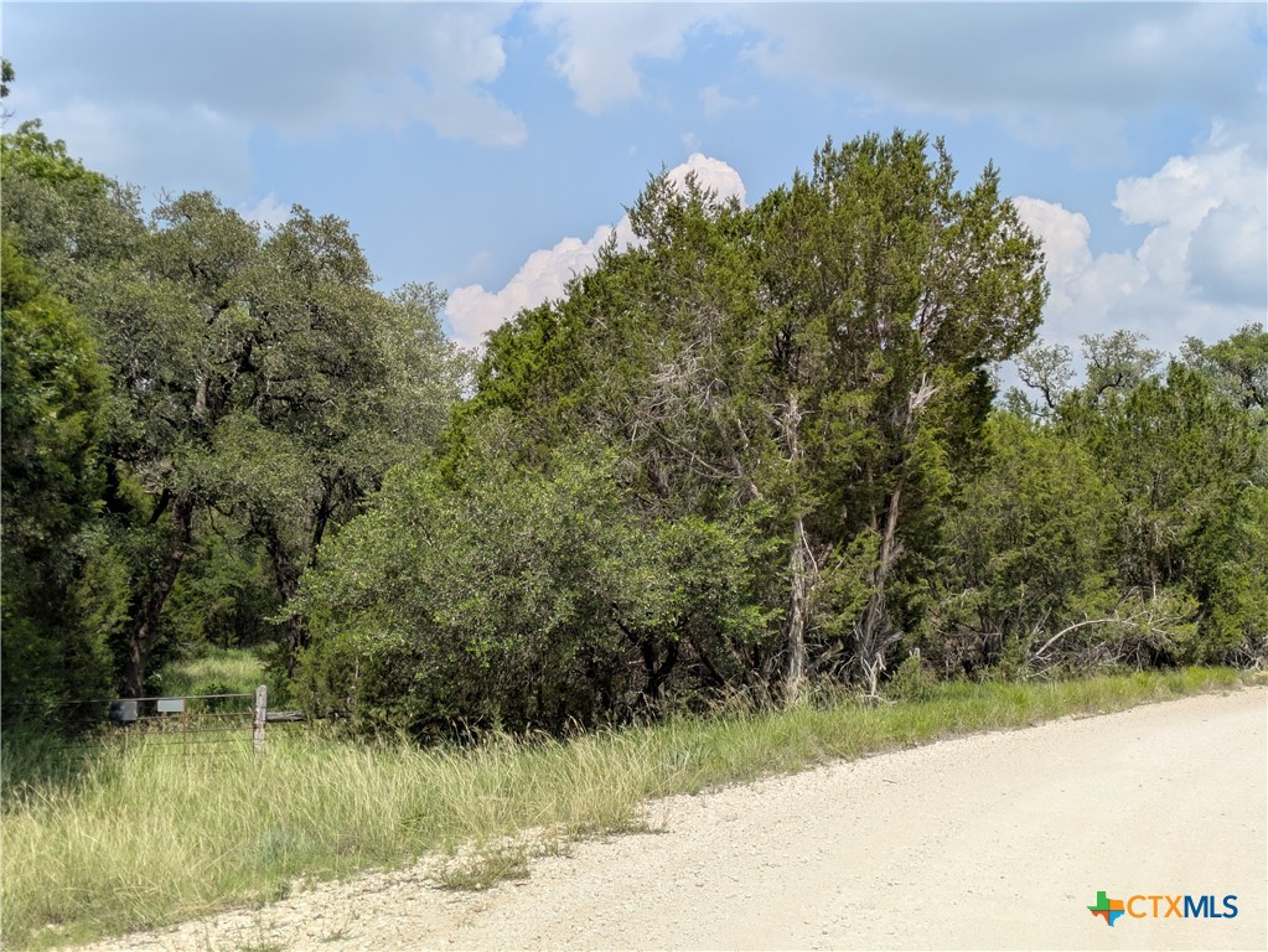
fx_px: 1869
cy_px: 476
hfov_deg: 37.5
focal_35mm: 51
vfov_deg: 28.6
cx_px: 634
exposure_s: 1/2604
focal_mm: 5.43
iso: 50
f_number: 1.89
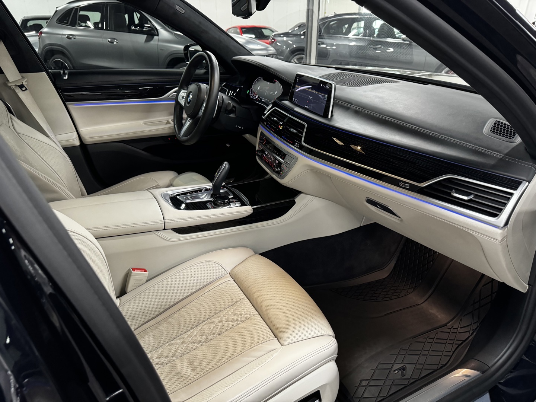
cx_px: 268
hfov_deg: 71.6
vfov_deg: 56.8
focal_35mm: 24
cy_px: 201
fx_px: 372
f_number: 1.78
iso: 640
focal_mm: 6.86
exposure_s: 1/60
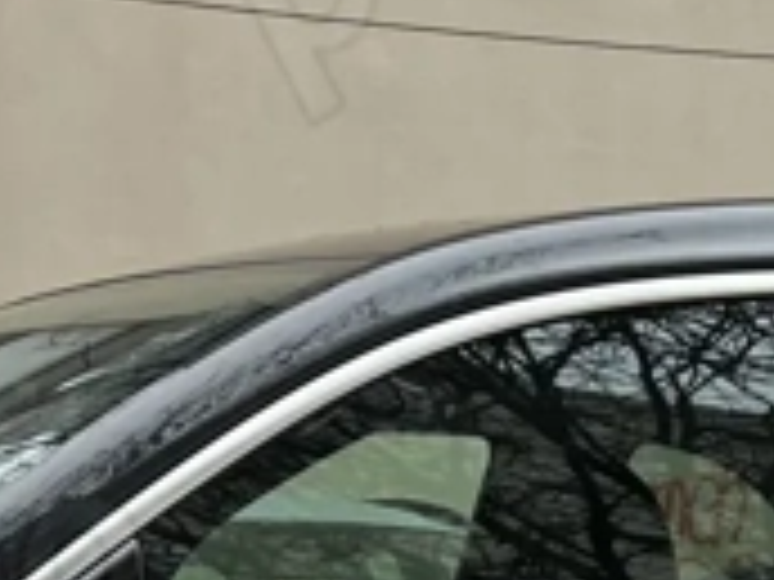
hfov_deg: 13.0
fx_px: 3376
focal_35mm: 151
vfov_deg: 9.5
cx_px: 184
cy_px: 931
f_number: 1.5
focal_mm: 5.7
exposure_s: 1/196
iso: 40
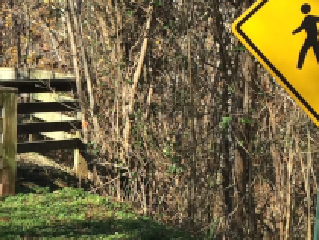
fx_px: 1144
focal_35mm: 124
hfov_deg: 15.0
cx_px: -117
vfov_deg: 12.0
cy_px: 151
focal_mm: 4.15
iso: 32
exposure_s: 1/662
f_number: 2.2
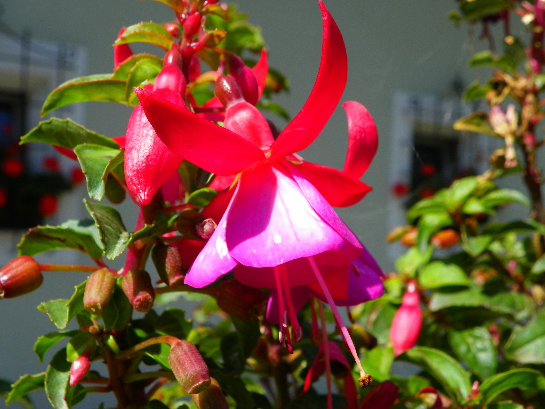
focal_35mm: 53
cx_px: 268
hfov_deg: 36.2
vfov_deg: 27.5
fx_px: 835
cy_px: 203
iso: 64
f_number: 4.5
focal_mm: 9.2
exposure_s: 1/320
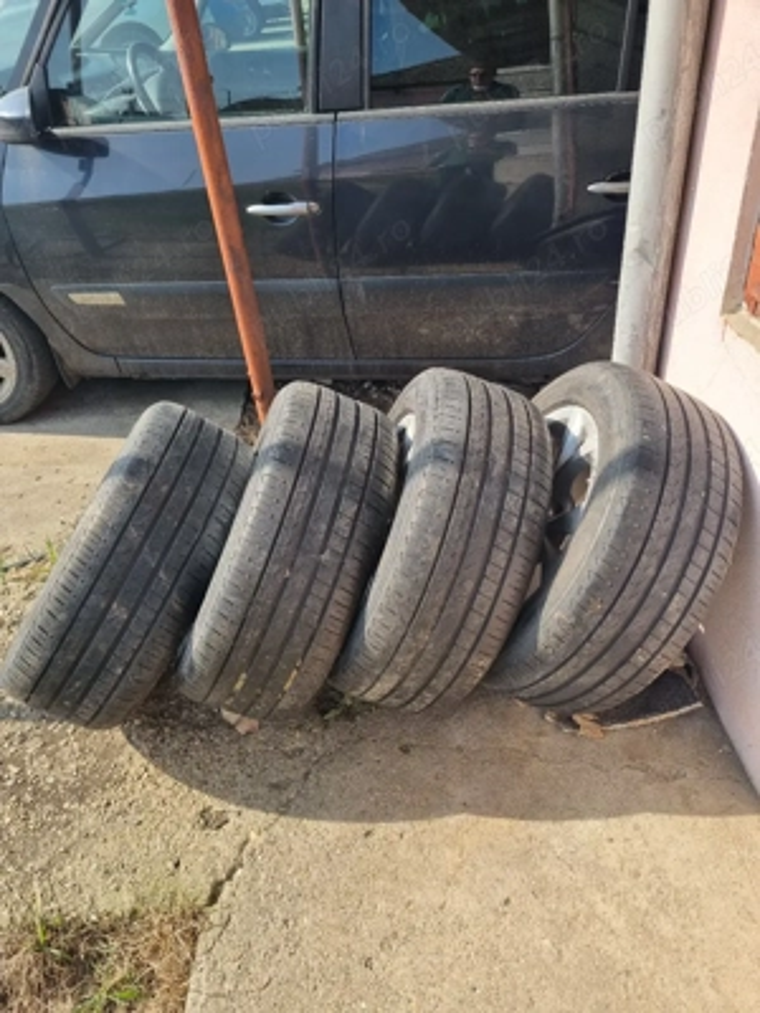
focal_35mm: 26
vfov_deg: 67.3
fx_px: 761
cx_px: 380
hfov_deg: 53.1
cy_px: 506
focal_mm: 5.4
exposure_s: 1/1429
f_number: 1.8
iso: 50
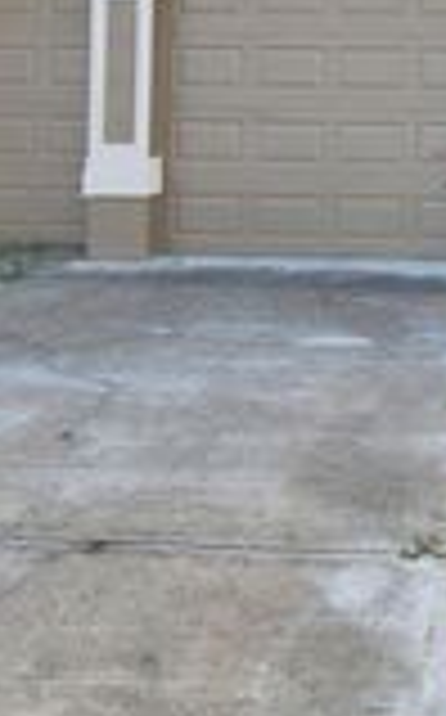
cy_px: 79
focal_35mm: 48
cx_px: 469
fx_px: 936
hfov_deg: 25.2
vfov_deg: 39.1
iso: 100
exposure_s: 1/250
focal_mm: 10
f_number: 8
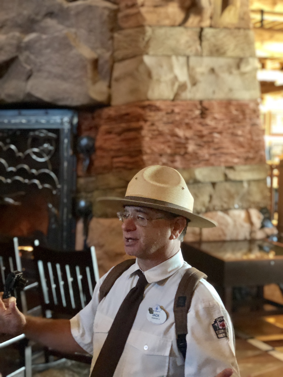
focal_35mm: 57
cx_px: 142
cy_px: 188
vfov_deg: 33.8
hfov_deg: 25.7
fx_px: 621
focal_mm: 6.6
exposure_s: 1/30
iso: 1250
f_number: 2.8
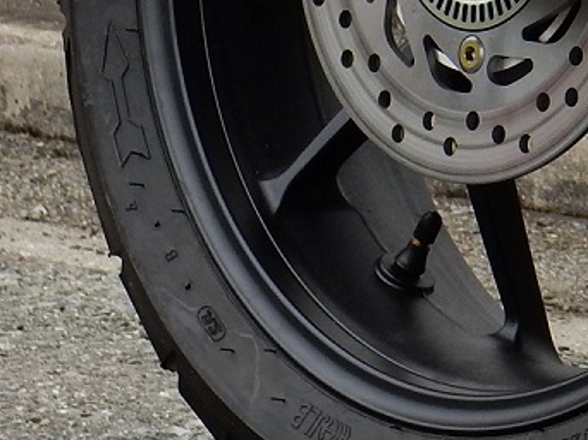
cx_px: 727
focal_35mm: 488
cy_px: -179
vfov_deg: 3.0
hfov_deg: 4.1
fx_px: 8284
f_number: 6
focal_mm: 24.7
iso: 125
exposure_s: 1/60
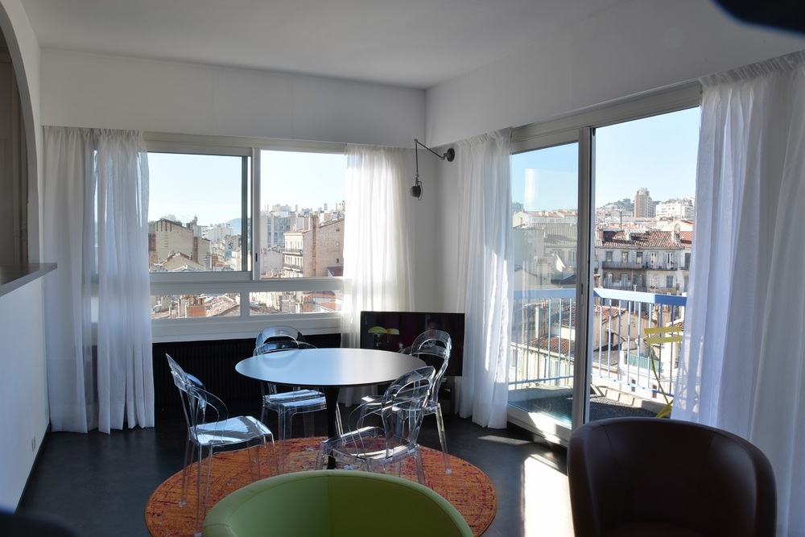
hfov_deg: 67.4
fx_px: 604
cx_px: 402
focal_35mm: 27
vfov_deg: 47.9
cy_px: 268
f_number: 22
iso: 100
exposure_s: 1/8
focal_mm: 18
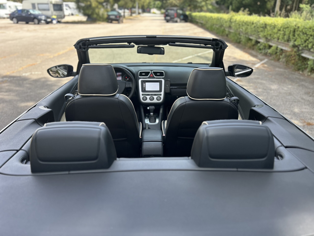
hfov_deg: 67.3
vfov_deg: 53.1
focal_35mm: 26
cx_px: 157
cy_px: 118
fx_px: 236
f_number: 1.5
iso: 50
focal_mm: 5.7
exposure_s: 1/588
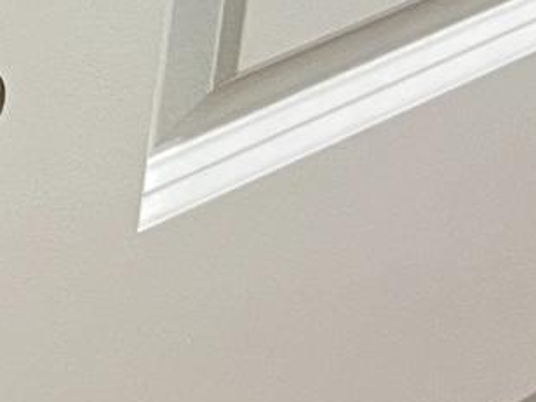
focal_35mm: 173
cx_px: -976
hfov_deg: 9.4
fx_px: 2679
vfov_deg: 8.0
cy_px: -533
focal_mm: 5.7
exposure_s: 1/60
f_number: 1.5
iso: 200
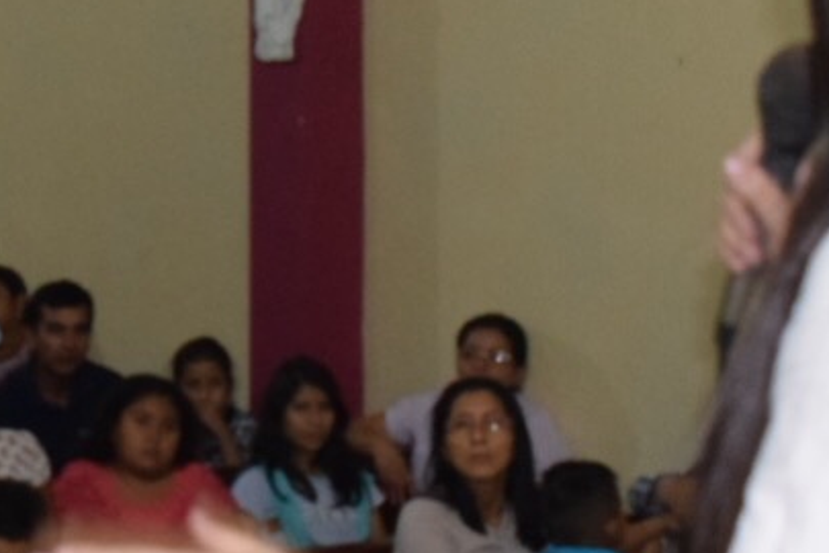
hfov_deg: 16.8
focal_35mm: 120
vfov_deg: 11.4
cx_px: 78
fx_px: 2763
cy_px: 426
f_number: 3.5
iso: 2000
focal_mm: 20
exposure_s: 1/60
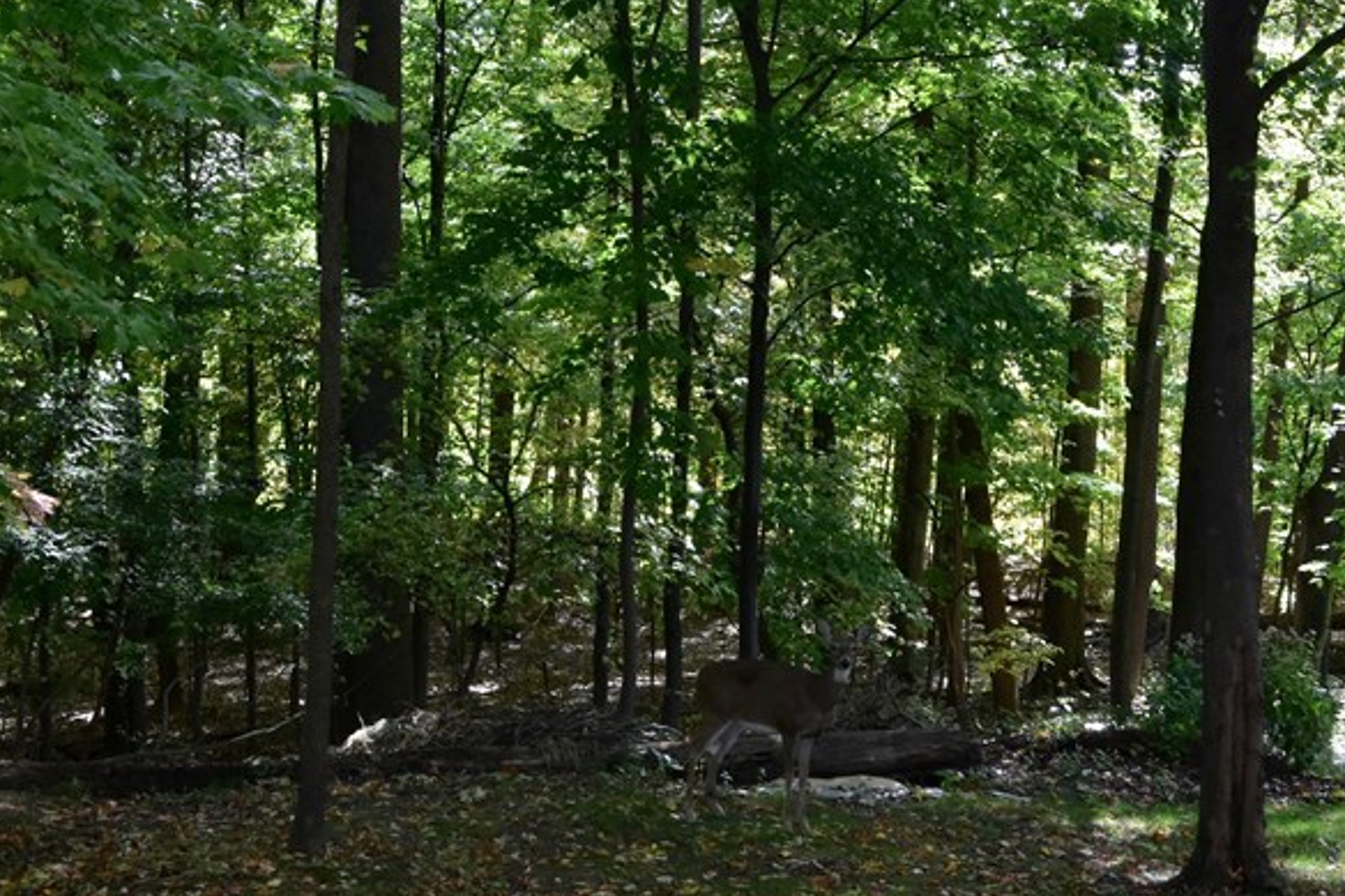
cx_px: 645
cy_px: 569
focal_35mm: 67
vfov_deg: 20.3
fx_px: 2502
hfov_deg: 30.1
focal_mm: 24
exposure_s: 1/80
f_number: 8
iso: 800
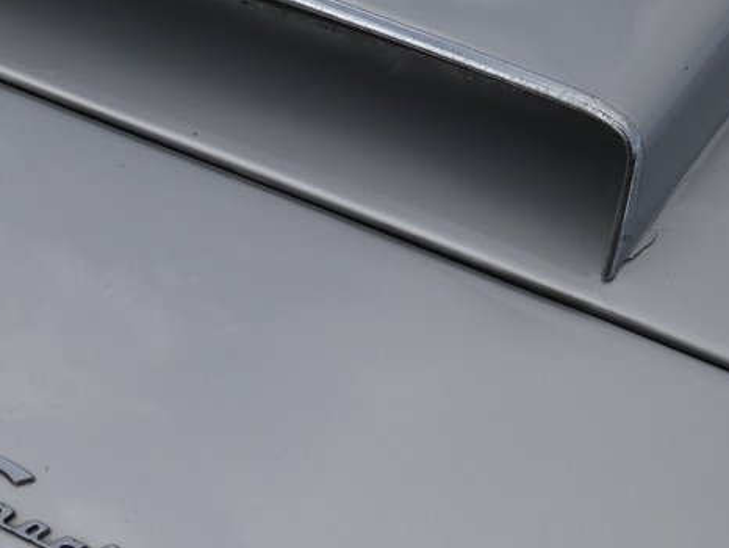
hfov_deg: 19.2
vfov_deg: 14.7
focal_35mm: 101
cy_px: 247
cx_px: 125
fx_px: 2128
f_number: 4.5
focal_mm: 8.2
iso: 80
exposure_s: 1/800
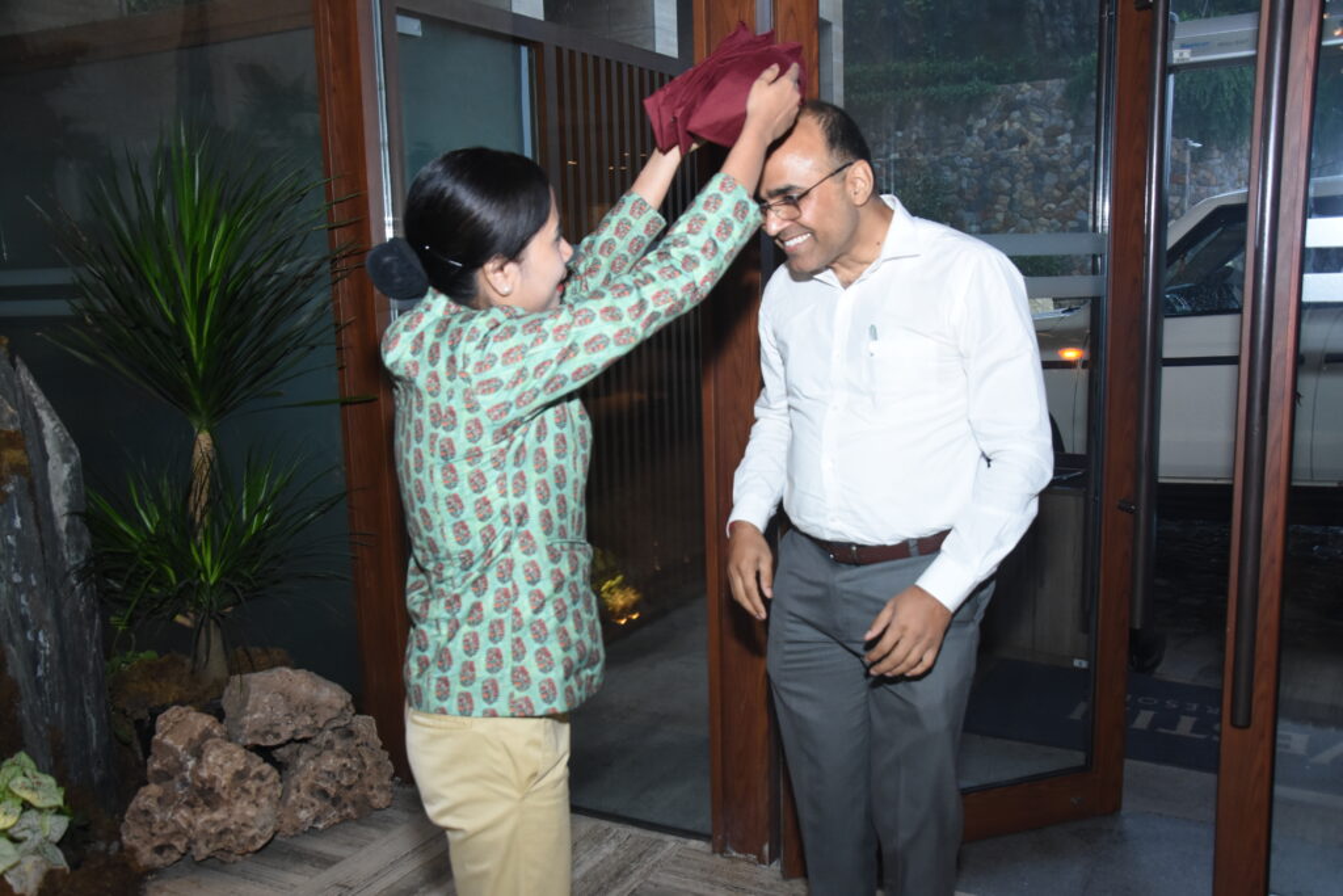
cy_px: 448
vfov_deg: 40.0
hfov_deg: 57.2
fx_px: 1231
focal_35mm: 33
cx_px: 672
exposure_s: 1/125
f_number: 4.5
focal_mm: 22
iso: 1250
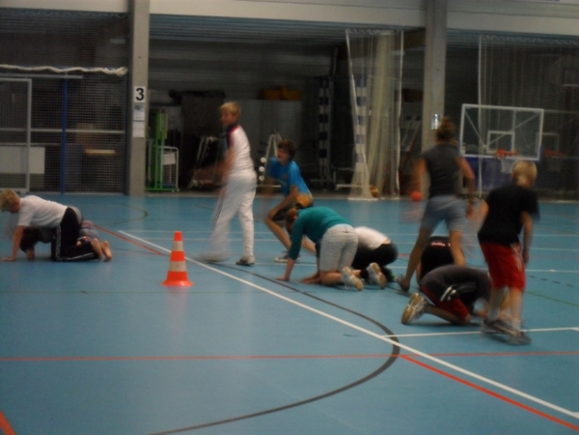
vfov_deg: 14.1
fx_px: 1756
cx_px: 290
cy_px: 218
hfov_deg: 18.7
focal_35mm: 105
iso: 400
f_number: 5.8
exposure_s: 1/8
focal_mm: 18.9
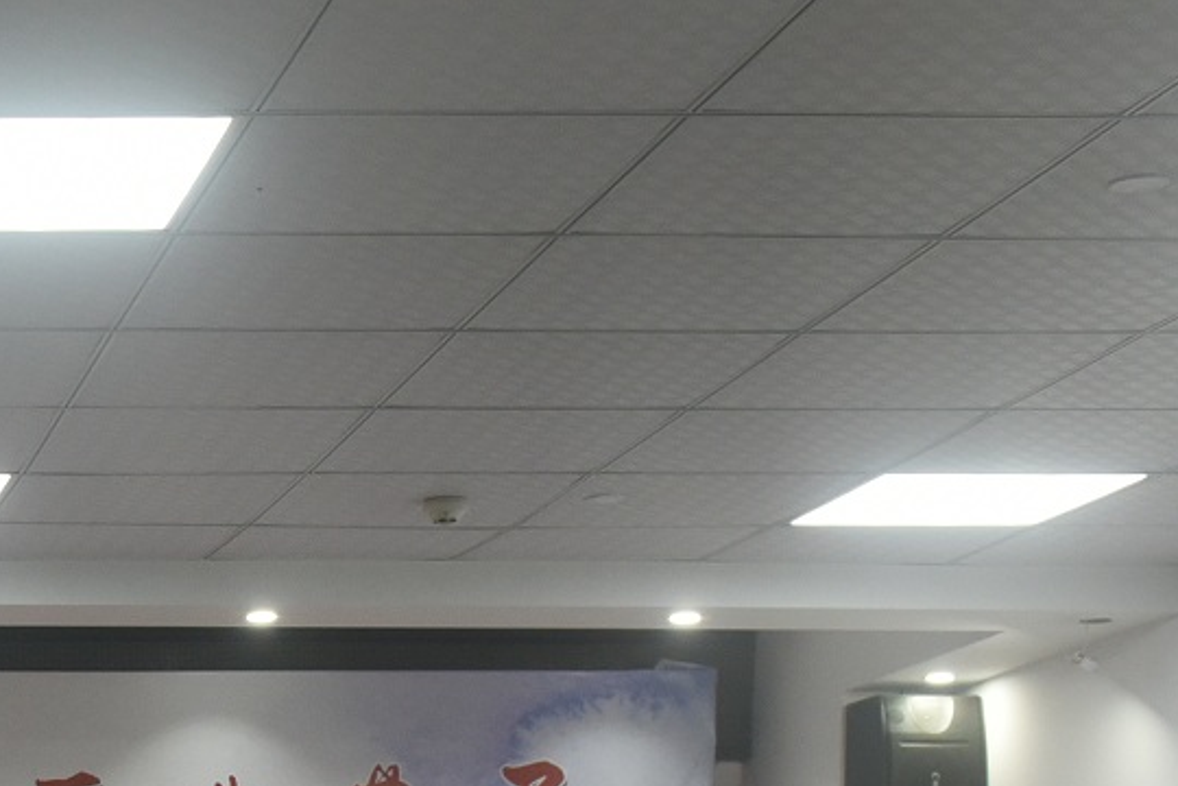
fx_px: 3272
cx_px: -550
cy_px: 1350
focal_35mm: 100
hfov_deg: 18.3
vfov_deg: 12.6
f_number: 8
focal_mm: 27
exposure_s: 1/80
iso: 1800
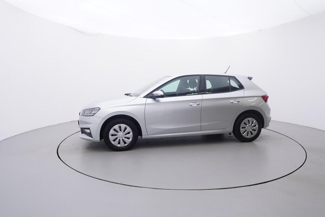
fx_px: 203
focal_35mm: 22
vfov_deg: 56.2
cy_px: 108
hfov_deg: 77.3
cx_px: 162
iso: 200
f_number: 5
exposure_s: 1/80
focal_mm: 15
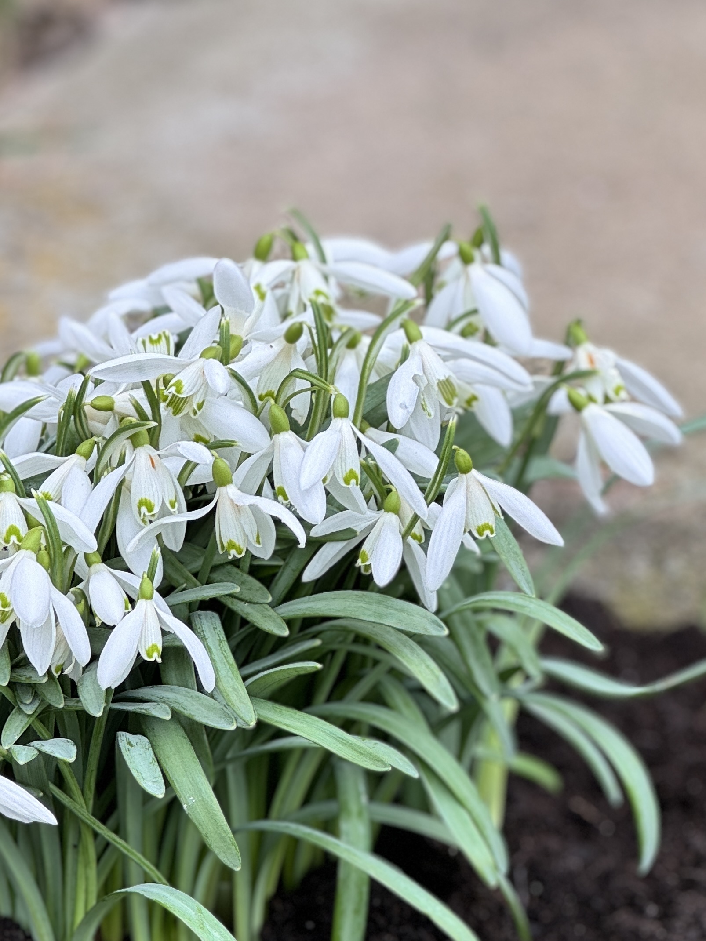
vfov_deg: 13.6
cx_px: 130
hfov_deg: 10.2
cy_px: 715
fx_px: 3943
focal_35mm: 145
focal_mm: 9
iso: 25
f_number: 2.8
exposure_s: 1/99
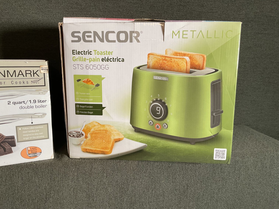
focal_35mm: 29
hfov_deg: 61.7
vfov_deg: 48.2
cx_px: 140
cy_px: 104
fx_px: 234
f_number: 1.8
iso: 50
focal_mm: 3
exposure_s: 1/60
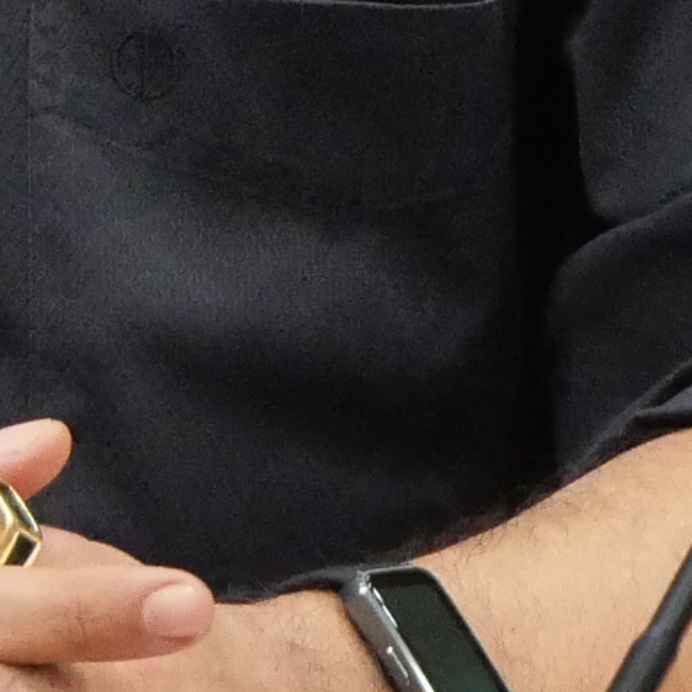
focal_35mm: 645
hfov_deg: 2.7
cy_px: -641
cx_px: -545
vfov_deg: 2.7
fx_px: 14588
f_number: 5.6
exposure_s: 1/50
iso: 3200
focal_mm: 47
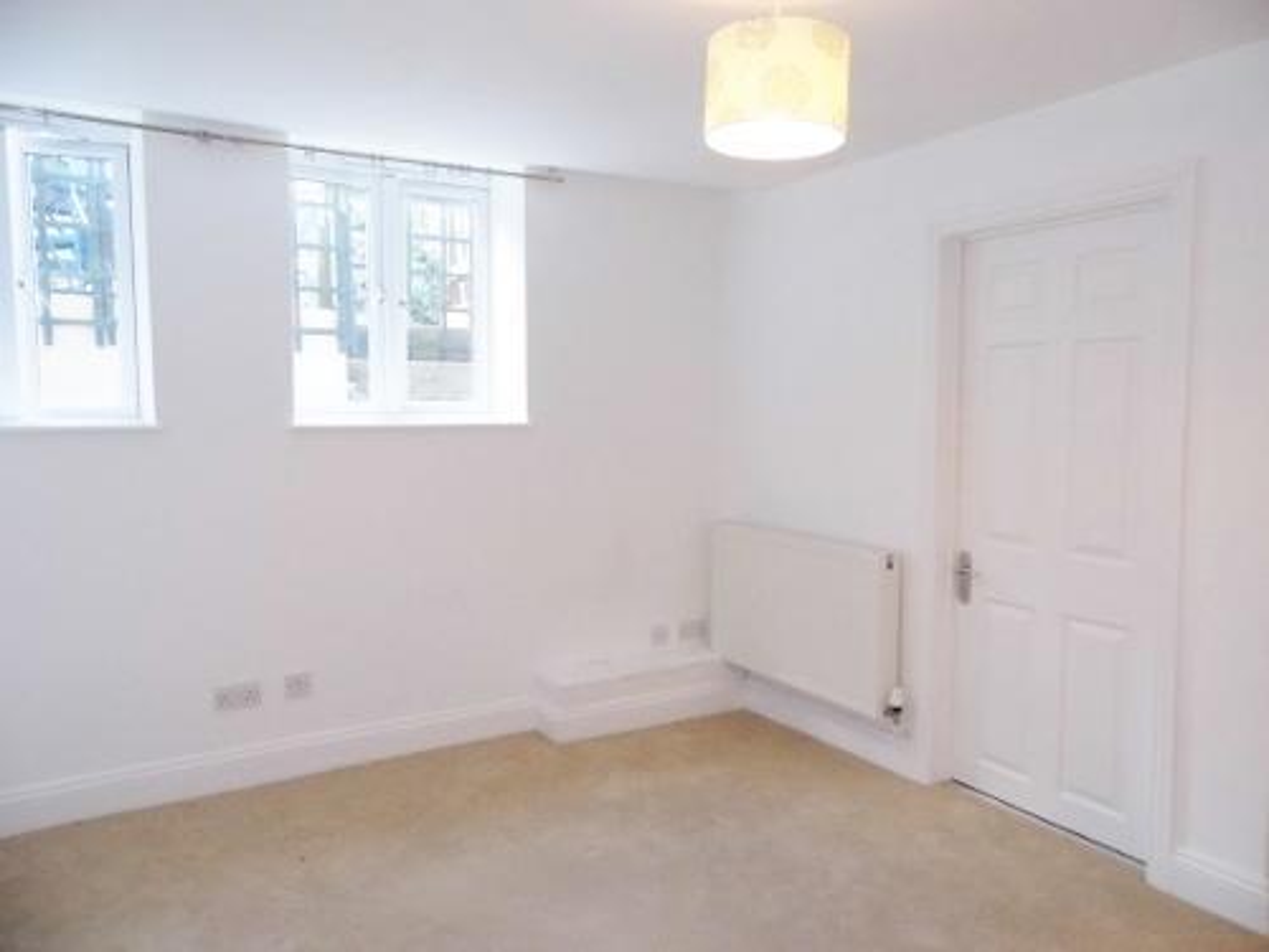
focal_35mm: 25
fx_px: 916
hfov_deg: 69.4
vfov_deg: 54.9
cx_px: 634
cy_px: 476
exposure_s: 1/60
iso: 200
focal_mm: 4.5
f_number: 3
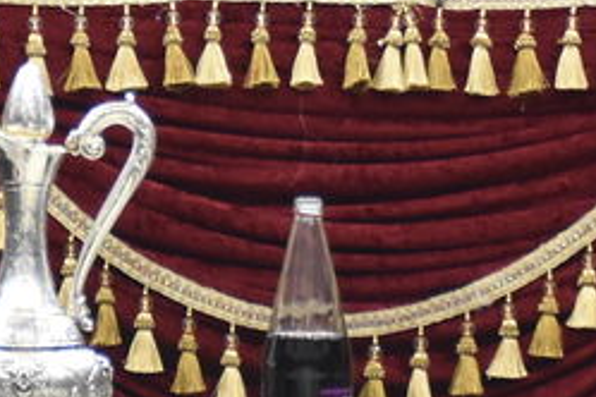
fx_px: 8393
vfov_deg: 2.7
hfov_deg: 4.1
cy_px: -375
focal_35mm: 507
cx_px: 211
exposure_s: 1/80
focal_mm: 60
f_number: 5.6
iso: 1600
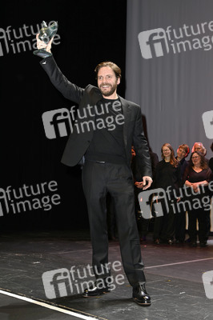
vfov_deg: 41.1
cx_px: 106
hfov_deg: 28.0
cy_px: 160
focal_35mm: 48
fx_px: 427
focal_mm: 48
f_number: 5.6
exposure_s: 1/60
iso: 1250
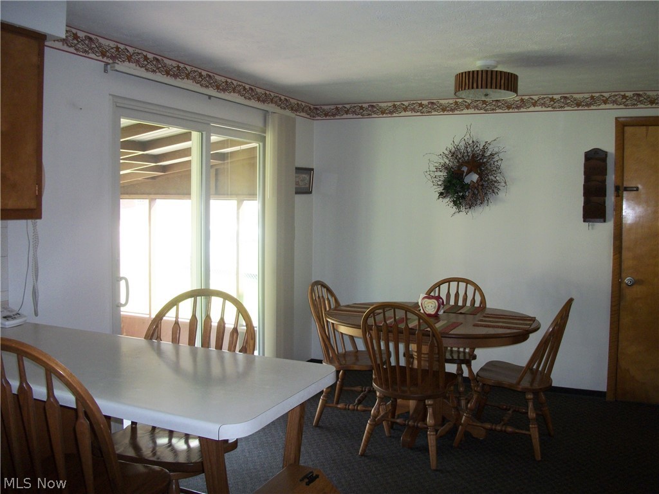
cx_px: 330
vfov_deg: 44.2
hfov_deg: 56.8
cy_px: 247
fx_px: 609
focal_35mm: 32
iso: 160
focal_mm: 5.7
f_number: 2.9
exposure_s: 1/30
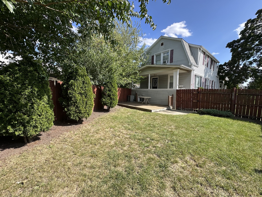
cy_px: 98
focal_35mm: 14
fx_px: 106
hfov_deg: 102.1
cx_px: 131
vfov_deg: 85.7
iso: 40
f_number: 2.2
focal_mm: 2.22
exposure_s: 1/796
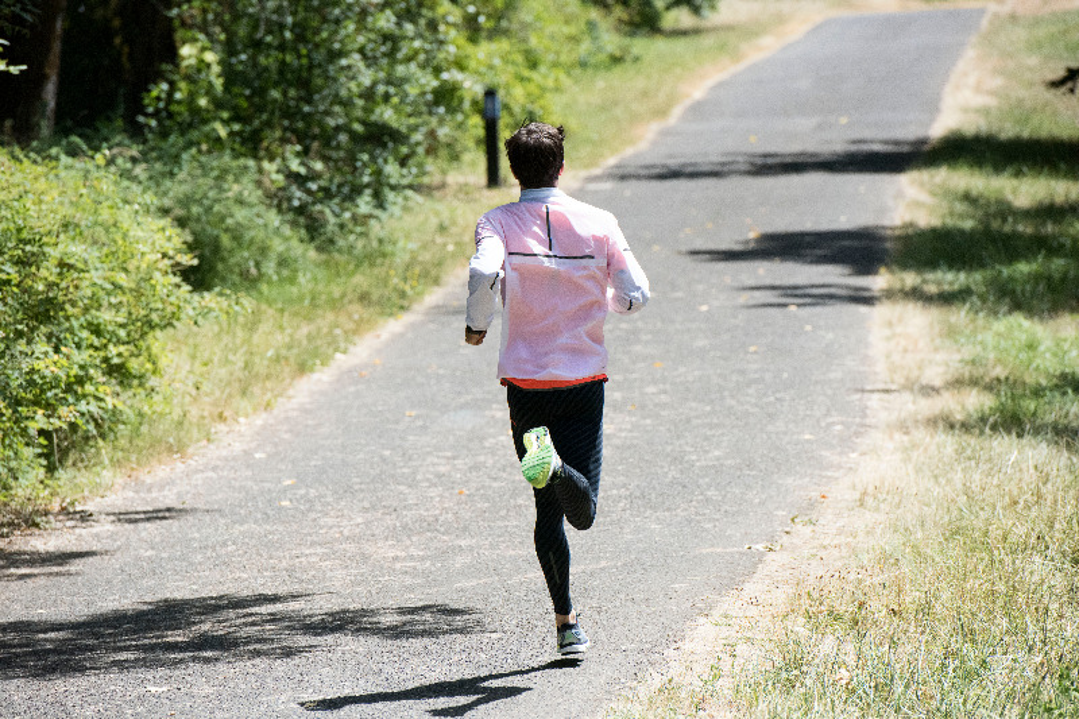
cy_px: 360
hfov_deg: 10.3
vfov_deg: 6.9
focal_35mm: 200
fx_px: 5993
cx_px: 540
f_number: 5.6
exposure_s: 1/6400
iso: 2500
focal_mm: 200
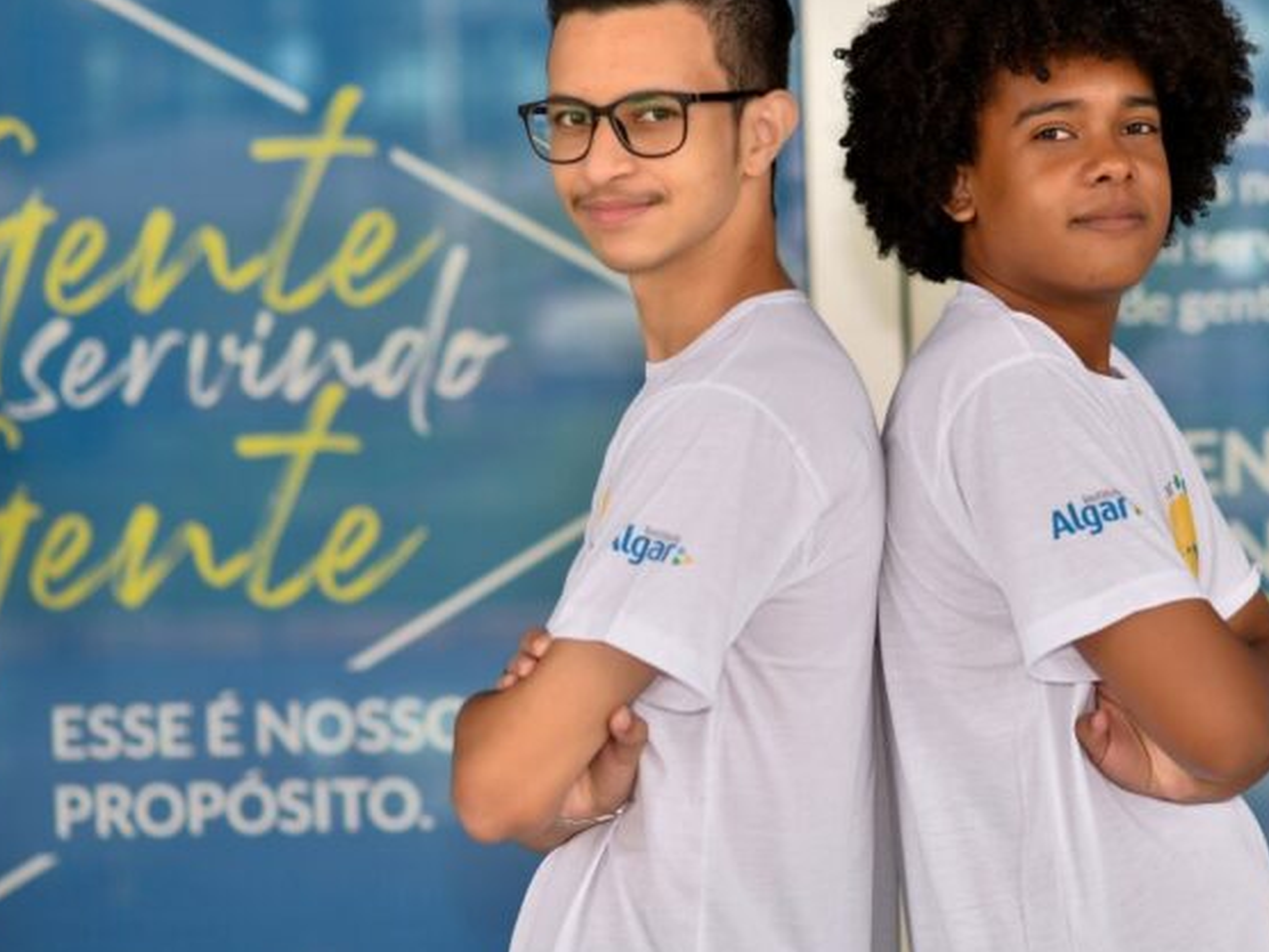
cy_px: 396
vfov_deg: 13.1
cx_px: 847
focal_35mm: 113
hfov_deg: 17.4
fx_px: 4143
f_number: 2.5
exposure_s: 1/640
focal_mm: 85
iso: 250
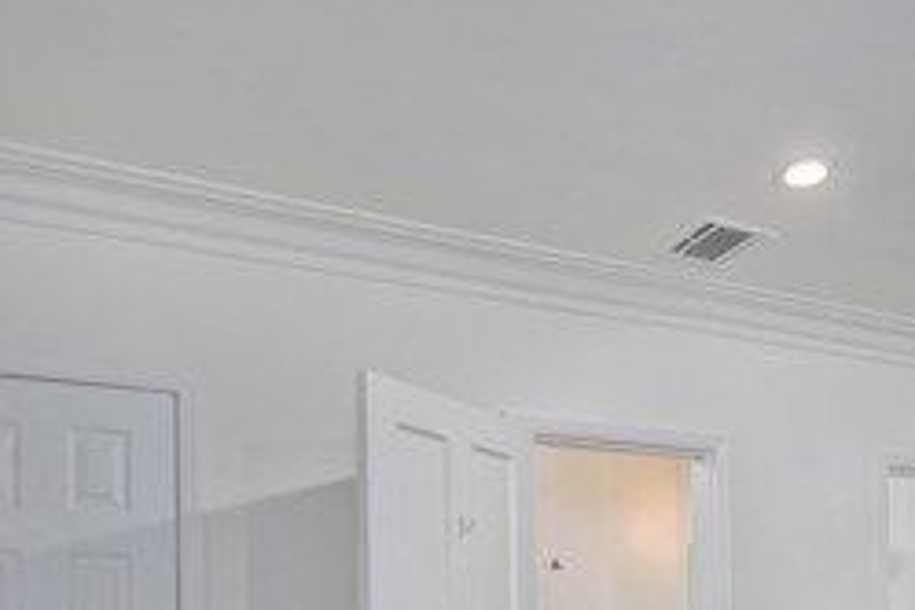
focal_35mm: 36
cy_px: 652
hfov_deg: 53.1
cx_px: 500
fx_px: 915
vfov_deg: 32.8
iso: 400
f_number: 7.1
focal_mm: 14
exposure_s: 1/200
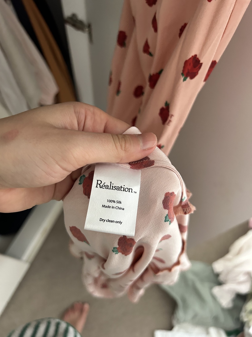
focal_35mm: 26
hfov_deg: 53.1
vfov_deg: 67.3
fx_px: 252
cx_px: 126
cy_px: 168
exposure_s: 1/60
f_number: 1.5
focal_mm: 5.7
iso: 320
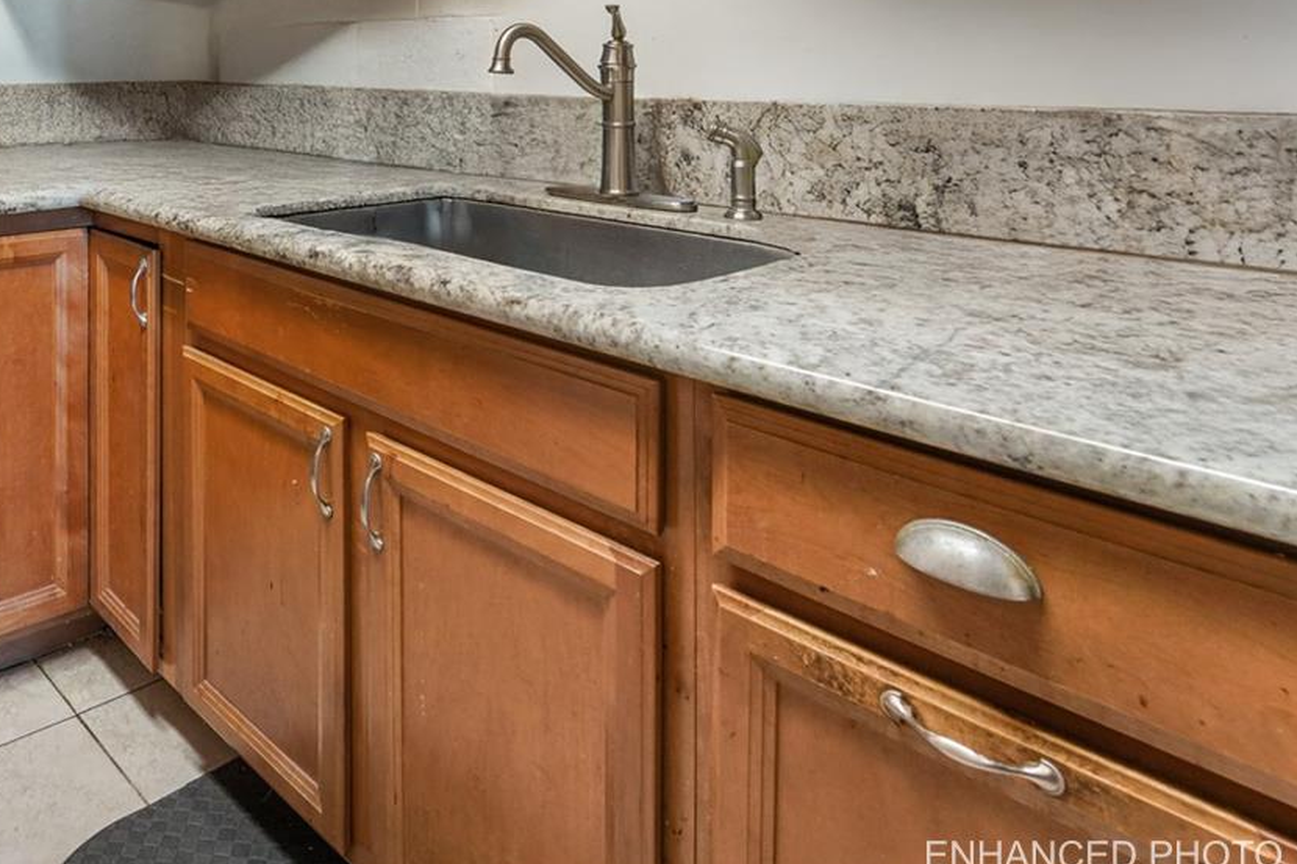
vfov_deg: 42.6
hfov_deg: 62.9
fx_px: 972
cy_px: 37
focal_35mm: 27
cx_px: 302
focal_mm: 14
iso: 800
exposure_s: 1/5
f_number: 9
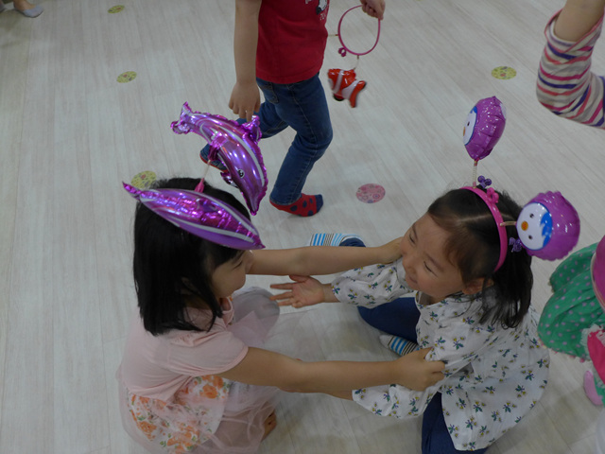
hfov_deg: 52.6
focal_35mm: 35
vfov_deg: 40.7
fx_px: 612
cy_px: 227
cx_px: 302
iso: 320
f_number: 1.6
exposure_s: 1/250
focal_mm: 6.9
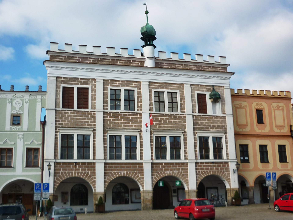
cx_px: 146
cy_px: 110
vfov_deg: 40.7
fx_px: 296
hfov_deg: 52.6
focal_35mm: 35
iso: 80
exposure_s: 1/160
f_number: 8
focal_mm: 5.5
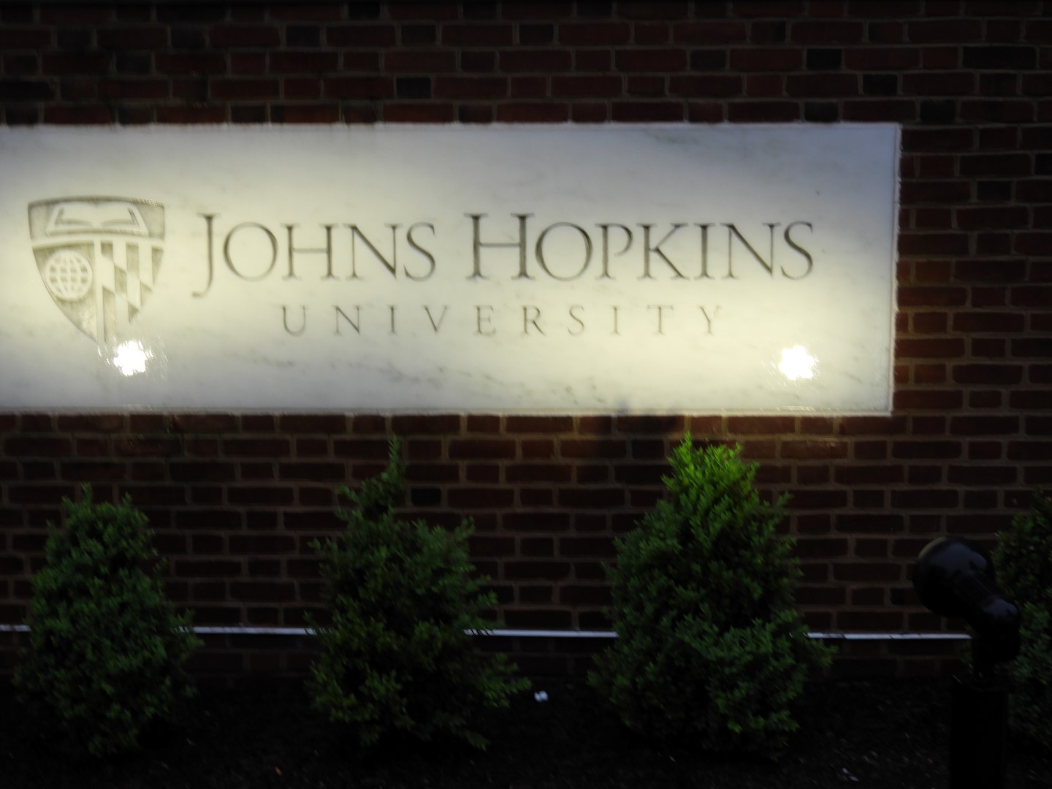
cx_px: 526
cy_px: 394
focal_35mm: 60
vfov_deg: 24.4
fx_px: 1823
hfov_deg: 32.2
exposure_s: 1/50
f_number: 4.2
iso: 100
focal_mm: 10.7
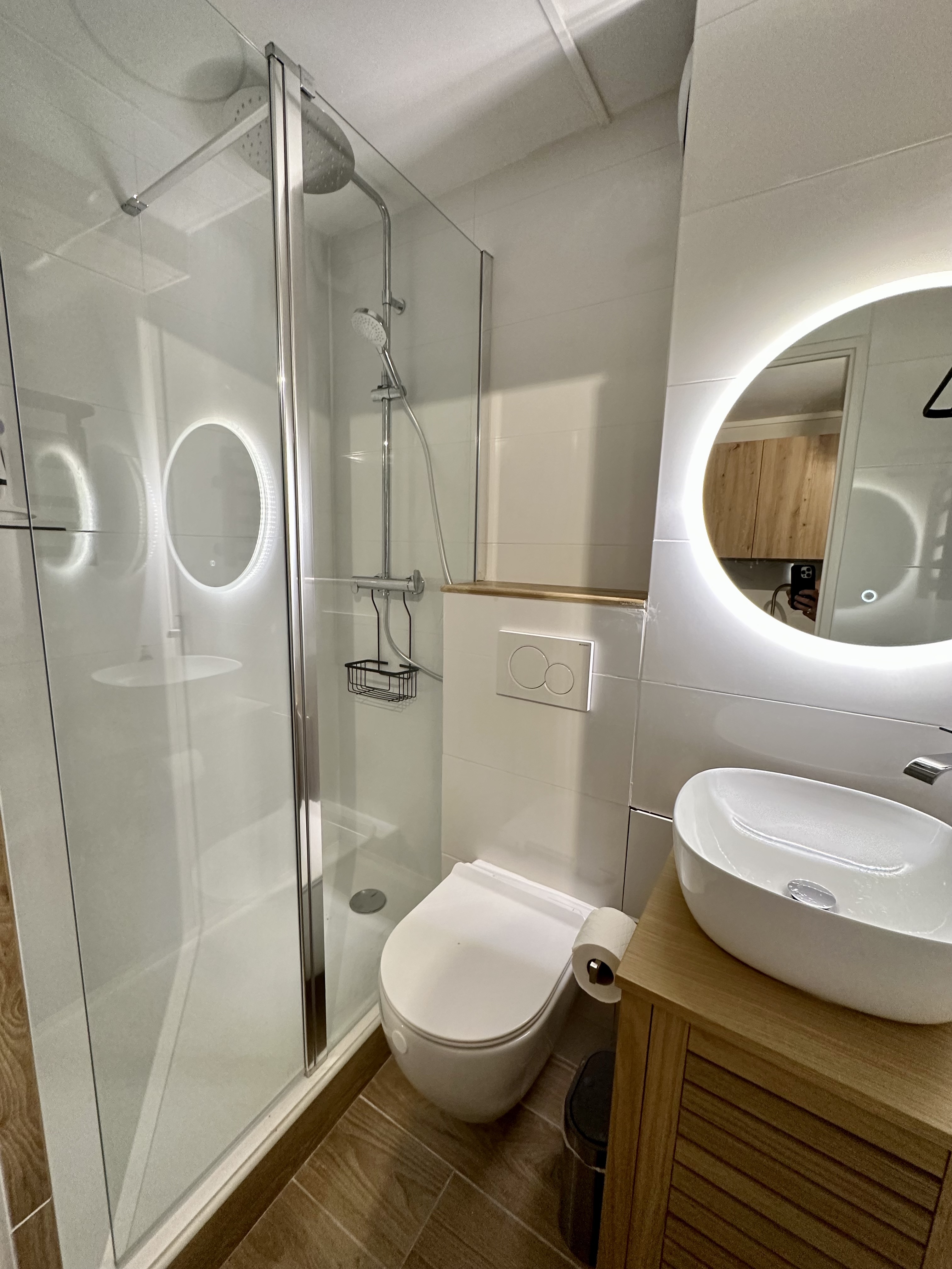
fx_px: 513
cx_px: 476
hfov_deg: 85.7
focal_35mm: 14
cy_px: 634
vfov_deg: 102.1
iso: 320
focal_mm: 2.22
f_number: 2.2
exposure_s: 1/80
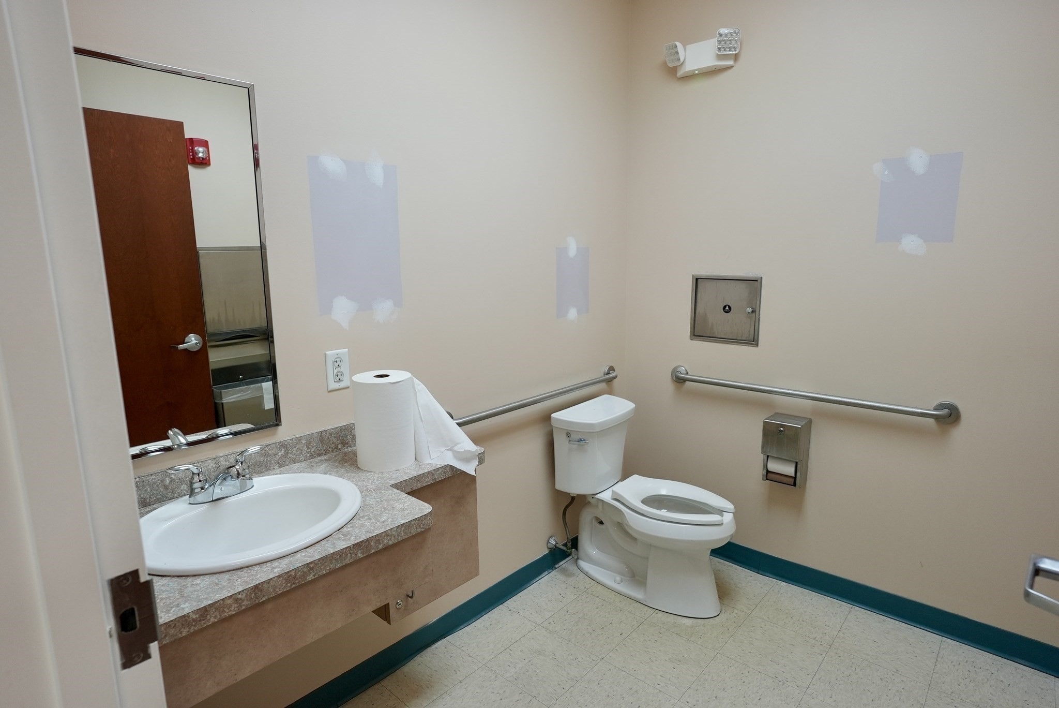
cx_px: 530
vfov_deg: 62.0
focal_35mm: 20
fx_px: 589
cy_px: 354
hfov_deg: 83.9
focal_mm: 20
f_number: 4.5
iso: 800
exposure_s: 1/160
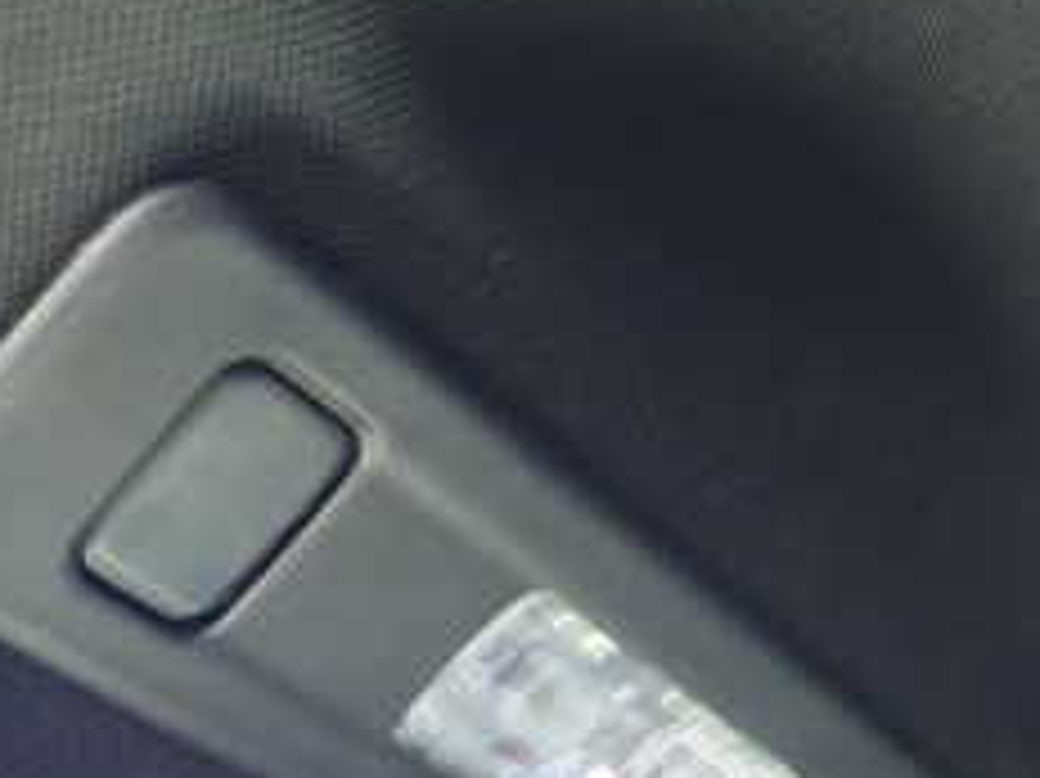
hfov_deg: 29.6
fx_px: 1952
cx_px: 320
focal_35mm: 65
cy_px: 877
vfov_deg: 21.3
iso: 800
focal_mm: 4.5
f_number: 2
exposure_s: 1/10
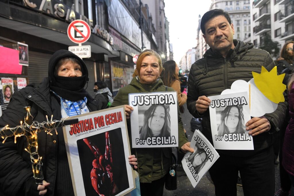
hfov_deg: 73.7
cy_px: 98
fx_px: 196
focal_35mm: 24
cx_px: 147
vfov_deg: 53.1
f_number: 3.5
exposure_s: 1/100
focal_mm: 24
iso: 4000
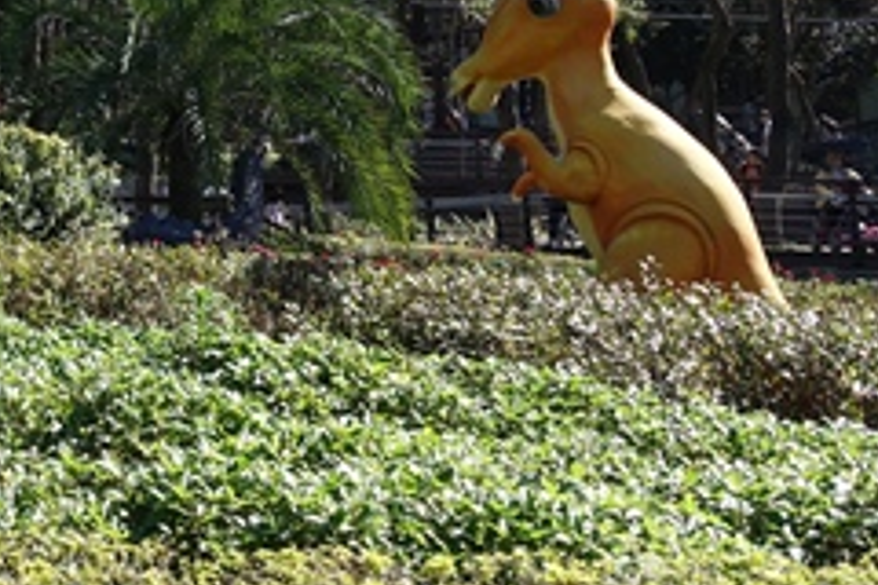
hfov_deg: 27.7
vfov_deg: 20.6
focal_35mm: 64
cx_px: -168
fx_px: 1561
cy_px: 9
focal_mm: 8.8
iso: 125
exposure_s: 1/400
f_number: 4
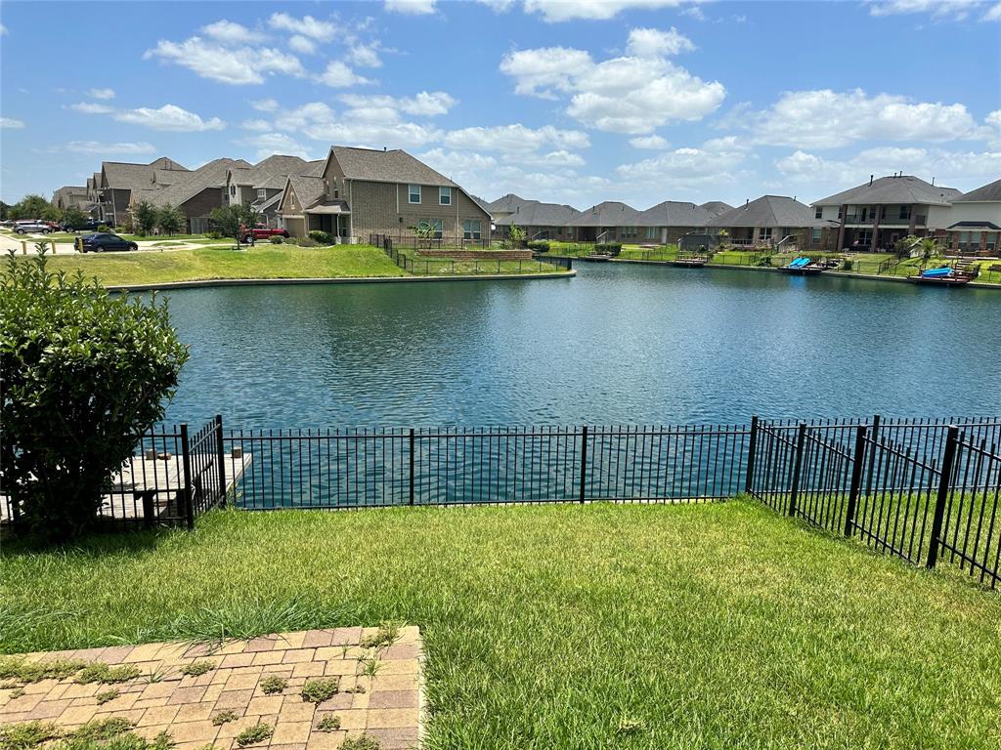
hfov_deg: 71.6
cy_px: 375
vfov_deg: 56.8
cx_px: 500
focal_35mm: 24
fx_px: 694
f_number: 1.78
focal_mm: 6.86
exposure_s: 1/4762
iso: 80
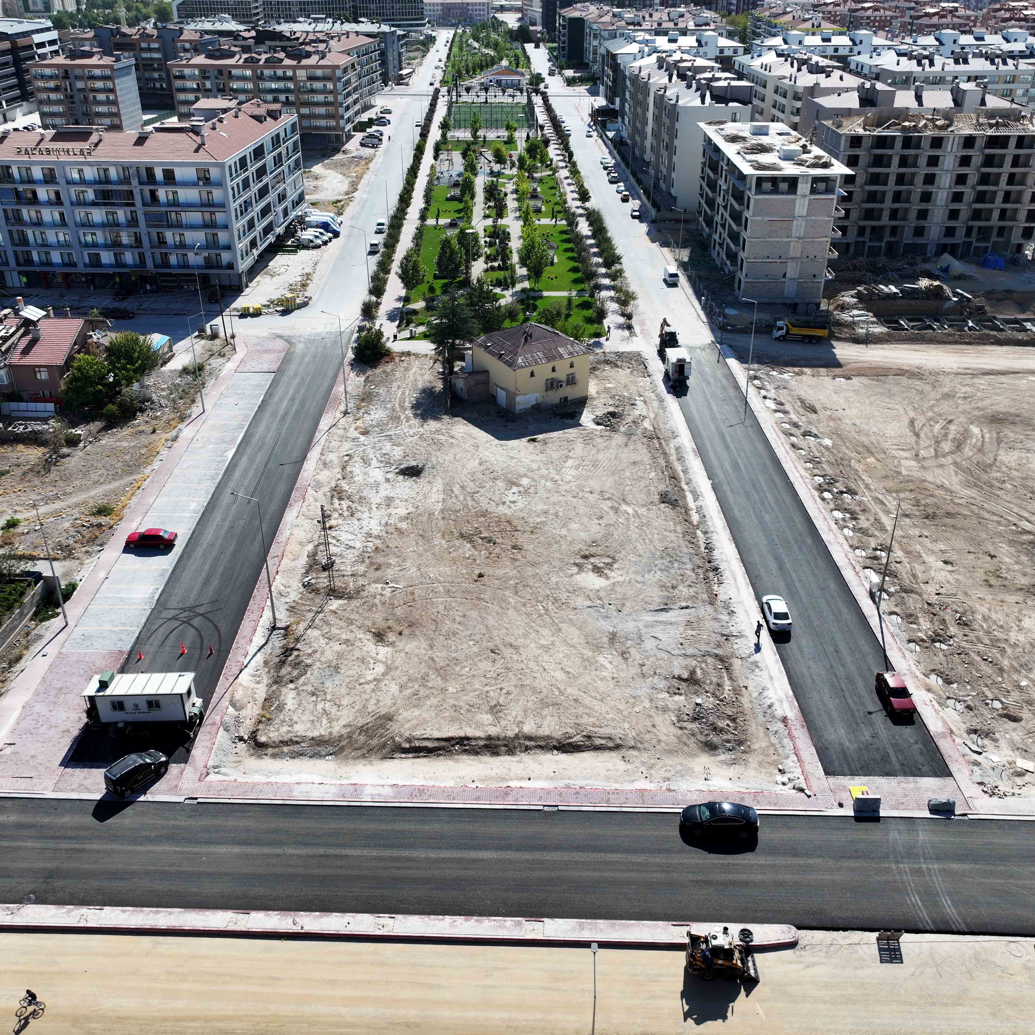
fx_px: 981
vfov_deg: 55.6
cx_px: 515
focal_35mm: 29
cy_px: 509
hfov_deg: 55.6
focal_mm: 12.29
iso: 100
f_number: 2.8
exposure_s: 1/40
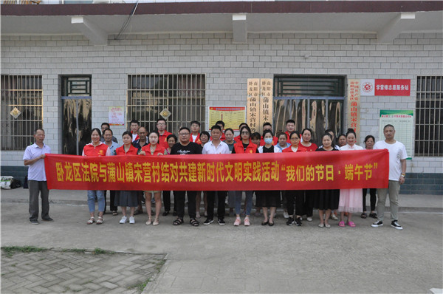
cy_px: 147
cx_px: 222
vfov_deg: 41.6
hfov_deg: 59.6
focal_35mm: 32
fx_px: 387
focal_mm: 21
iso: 3200
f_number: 14
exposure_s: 1/800
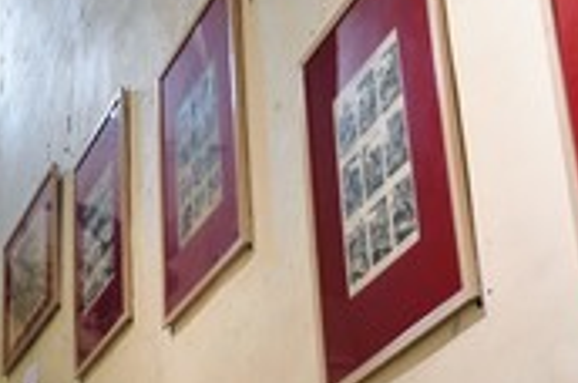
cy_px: 309
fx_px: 1490
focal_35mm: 93
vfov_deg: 14.6
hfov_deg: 21.5
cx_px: 77
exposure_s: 1/30
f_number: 7.1
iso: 1600
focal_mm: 38
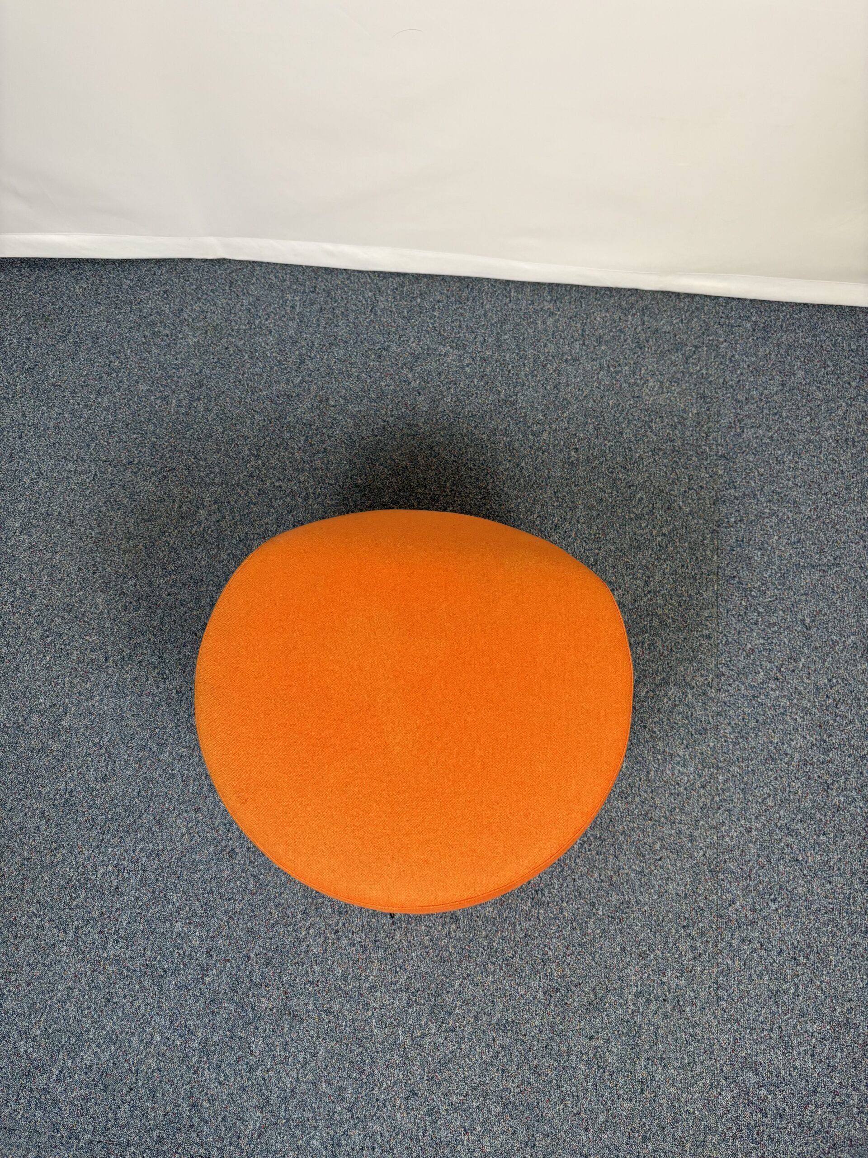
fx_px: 869
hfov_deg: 53.1
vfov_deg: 67.3
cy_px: 579
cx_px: 434
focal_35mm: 26
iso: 125
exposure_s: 1/111
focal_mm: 5.96
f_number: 1.6
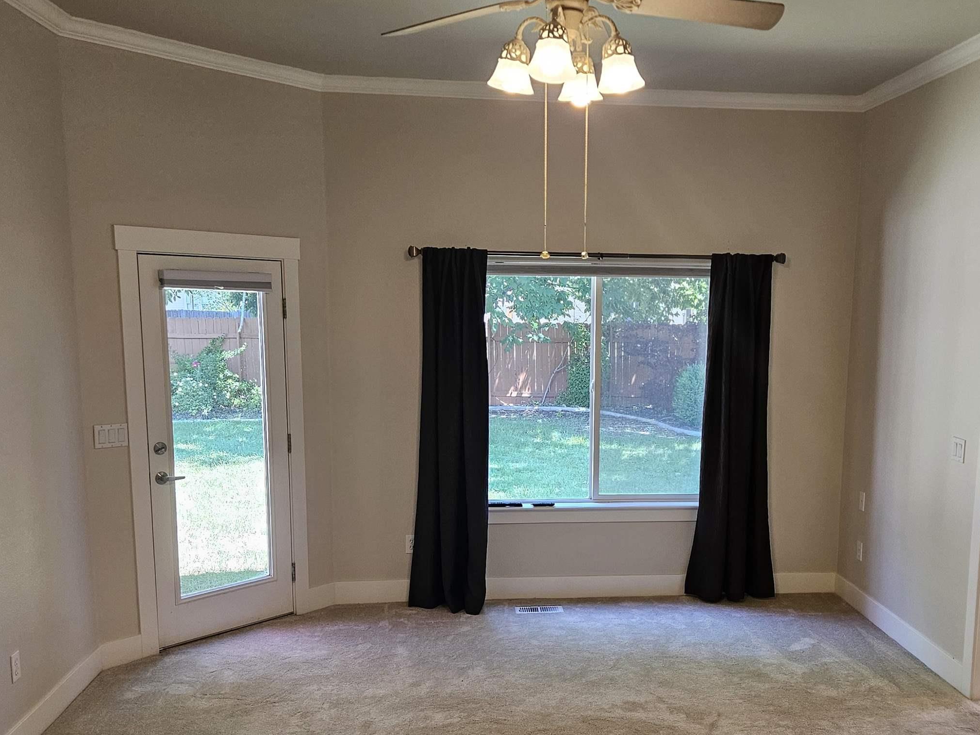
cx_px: 582
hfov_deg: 52.3
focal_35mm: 35
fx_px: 991
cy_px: 457
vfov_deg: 40.4
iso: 200
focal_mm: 5.4
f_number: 1.8
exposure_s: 1/120
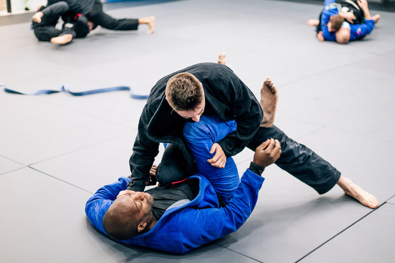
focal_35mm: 50
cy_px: 132
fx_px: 548
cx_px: 198
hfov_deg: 39.6
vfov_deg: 27.0
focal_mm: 50
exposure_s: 1/200
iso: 640
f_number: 1.8
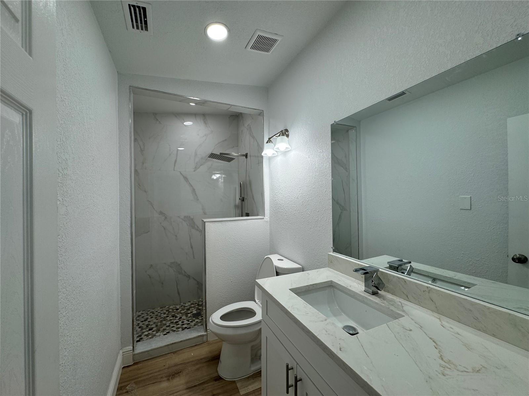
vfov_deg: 85.7
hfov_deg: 102.1
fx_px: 214
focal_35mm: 14
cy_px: 198
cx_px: 264
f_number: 2.2
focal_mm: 2.22
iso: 40
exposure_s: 1/143
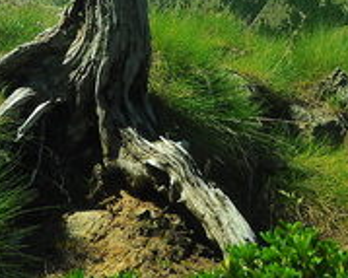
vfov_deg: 23.9
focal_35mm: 63
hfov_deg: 29.4
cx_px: 76
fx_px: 649
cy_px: 65
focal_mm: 20
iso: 320
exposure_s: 1/640
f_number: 5.6
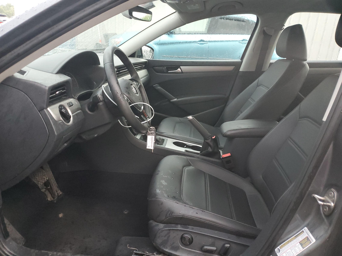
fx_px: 257
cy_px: 128
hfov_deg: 67.3
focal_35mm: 26
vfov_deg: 53.1
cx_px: 171
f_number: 1.5
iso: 323
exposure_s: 1/60.2
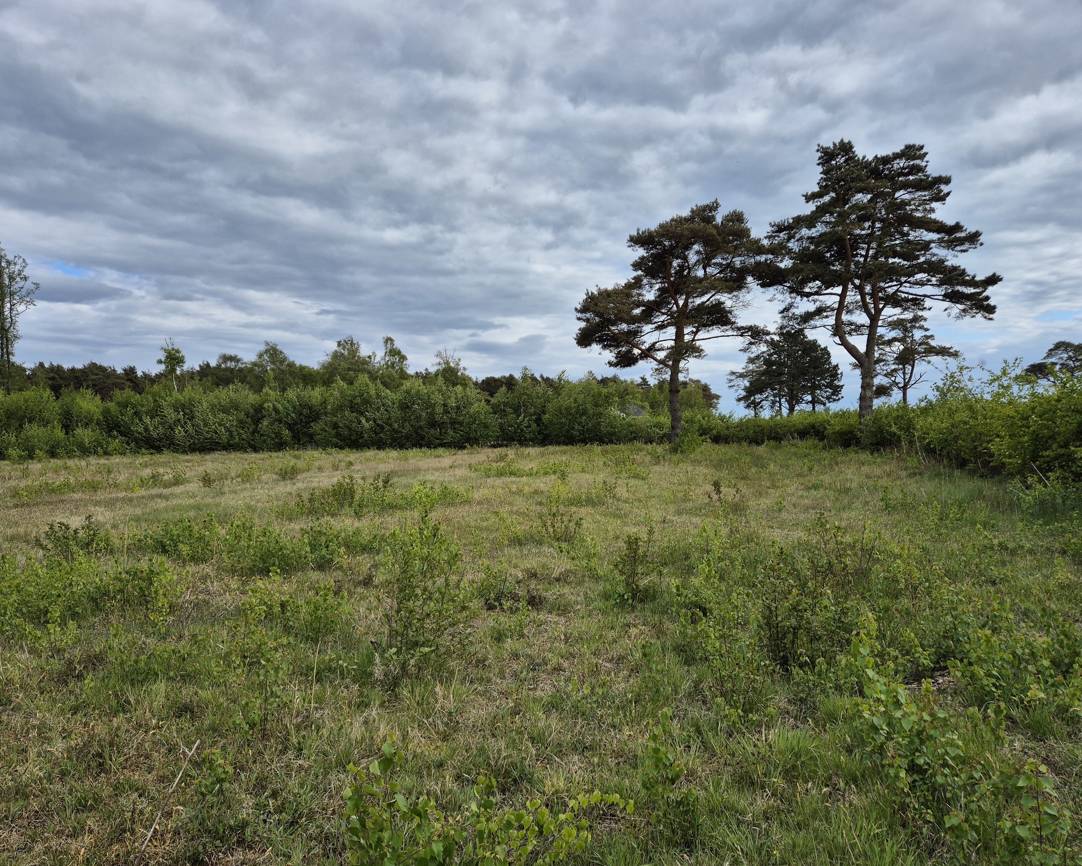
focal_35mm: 24
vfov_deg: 58.8
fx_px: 769
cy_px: 433
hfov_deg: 70.3
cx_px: 542
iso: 25
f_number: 1.8
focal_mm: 5.4
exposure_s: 1/1932
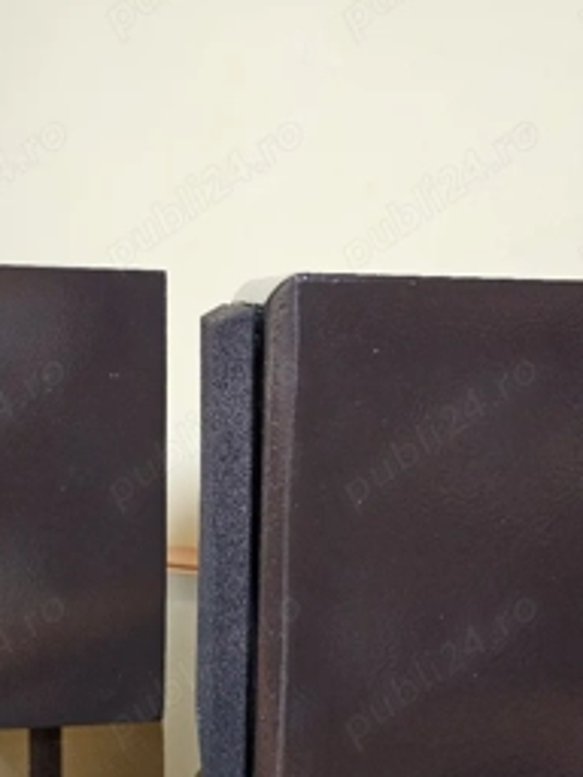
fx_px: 808
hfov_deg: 39.6
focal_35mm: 36
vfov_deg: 51.0
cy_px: 467
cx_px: 264
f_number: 1.7
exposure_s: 1/204
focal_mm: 6.3
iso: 1000
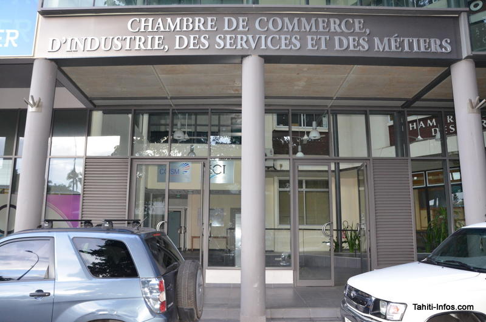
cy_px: 161
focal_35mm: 27
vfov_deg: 47.7
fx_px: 364
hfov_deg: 67.5
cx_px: 243
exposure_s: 1/250
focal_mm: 18
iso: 2000
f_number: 7.1
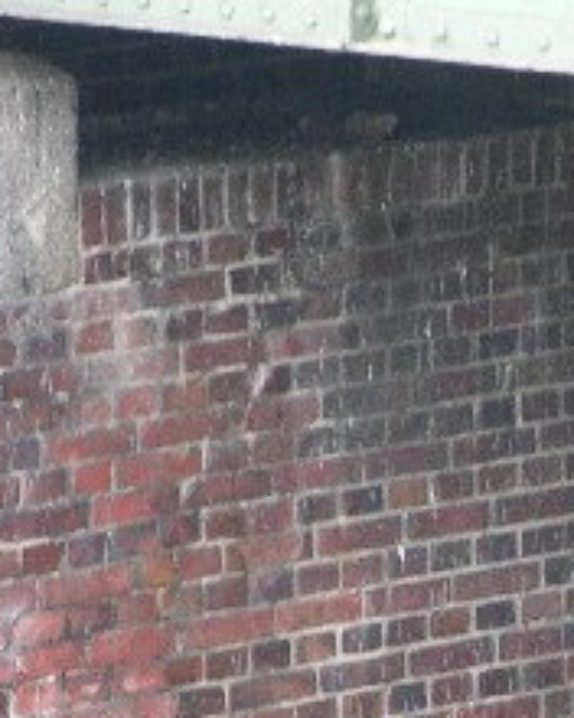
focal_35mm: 730
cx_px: 755
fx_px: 15502
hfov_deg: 2.1
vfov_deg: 2.7
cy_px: 486
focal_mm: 71.2
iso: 50
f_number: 4.2
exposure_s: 1/12.3
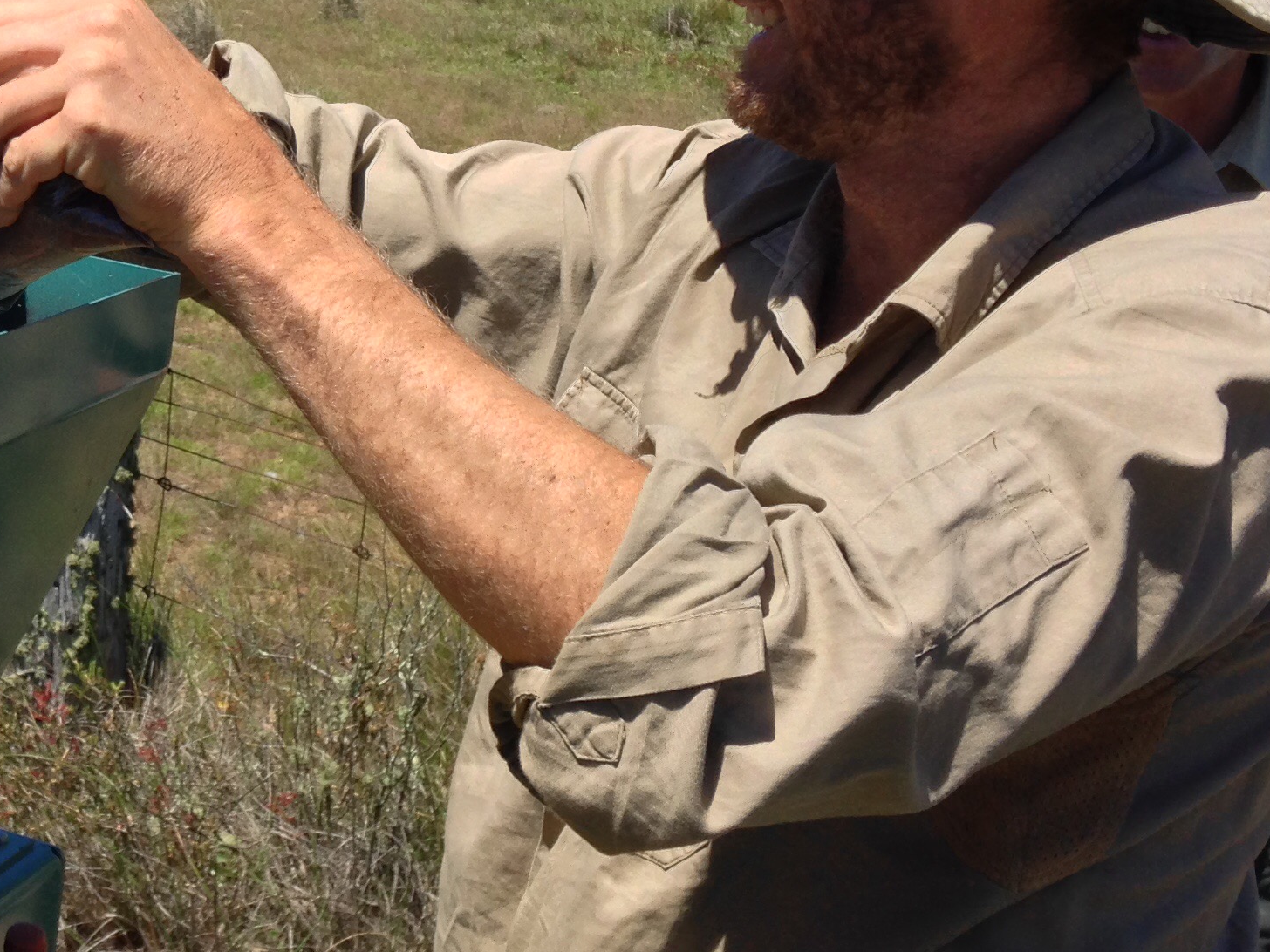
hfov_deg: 25.2
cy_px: 269
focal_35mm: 74
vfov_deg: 19.8
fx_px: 2715
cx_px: 31
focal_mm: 4.12
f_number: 2.4
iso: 50
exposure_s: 1/1355
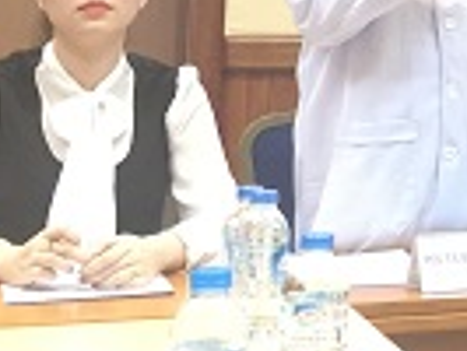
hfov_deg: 16.7
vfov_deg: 13.1
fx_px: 1472
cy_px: -104
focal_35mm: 109
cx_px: 650
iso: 125
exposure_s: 1/10
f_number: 2.2
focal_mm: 4.15
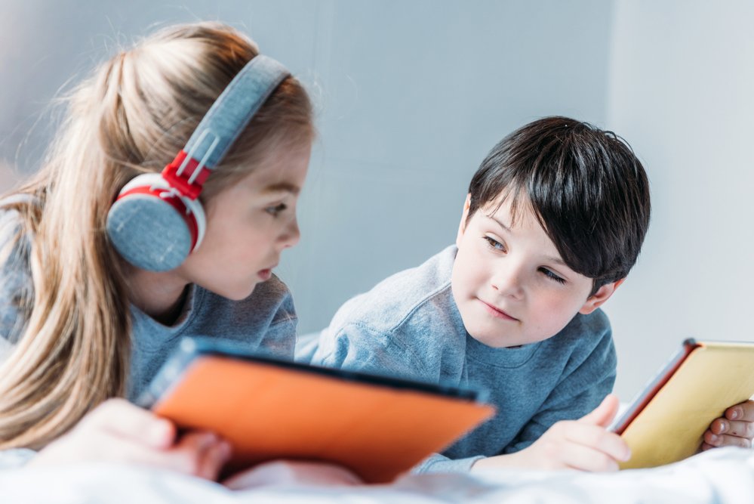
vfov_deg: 22.6
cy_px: 252
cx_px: 377
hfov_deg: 33.4
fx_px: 1257
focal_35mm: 60
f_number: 2.8
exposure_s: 1/125
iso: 320
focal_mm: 60
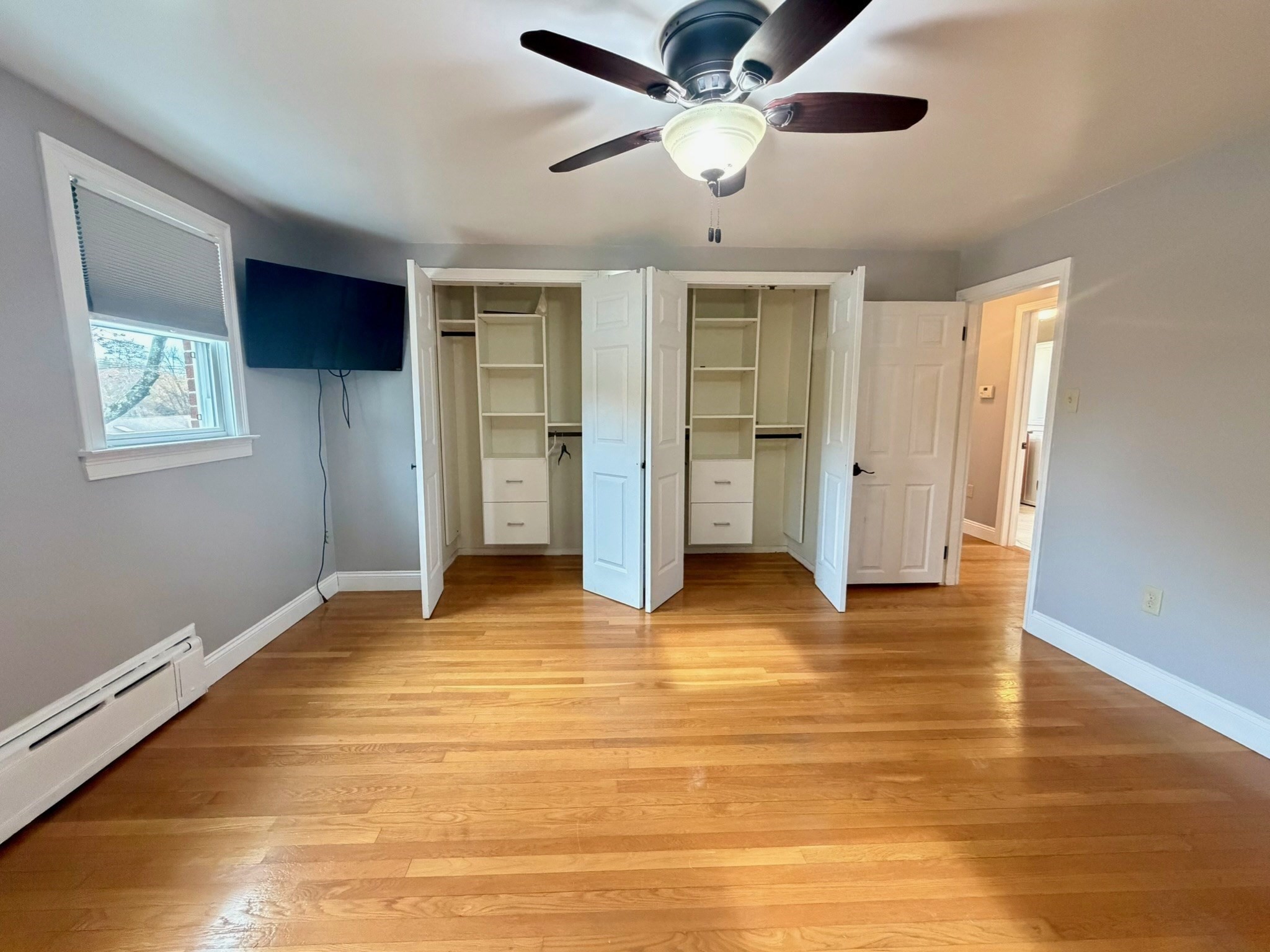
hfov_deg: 102.1
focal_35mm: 14
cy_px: 476
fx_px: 514
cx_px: 635
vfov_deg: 85.7
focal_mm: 2.22
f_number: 2.2
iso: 800
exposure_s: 1/60
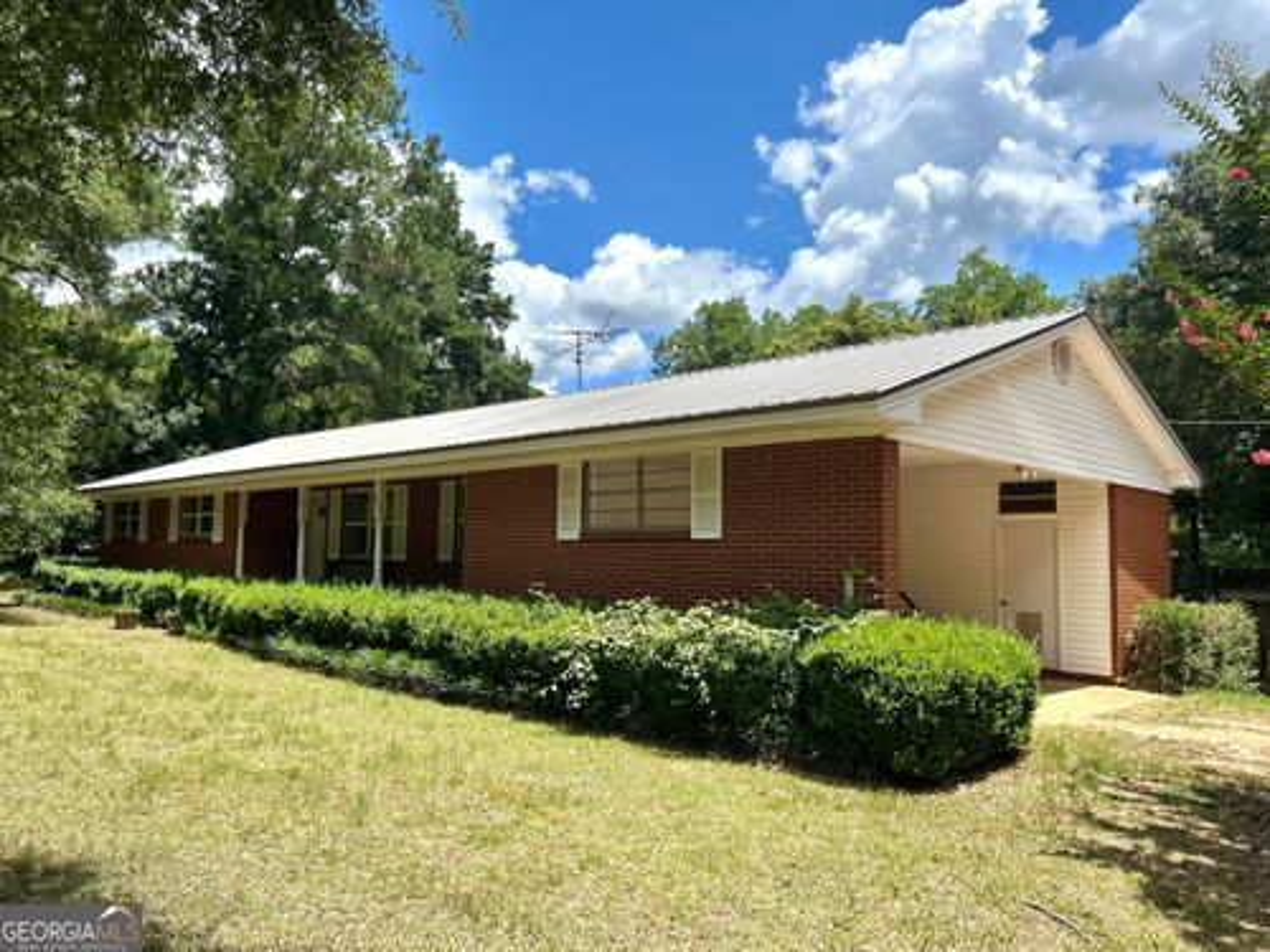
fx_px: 954
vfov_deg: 53.1
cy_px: 476
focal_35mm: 26
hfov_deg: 67.3
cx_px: 635
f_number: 1.5
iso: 50
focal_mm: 5.7
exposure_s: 1/3704
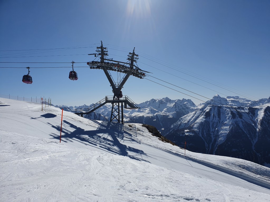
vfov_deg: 53.1
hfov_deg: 67.3
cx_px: 135
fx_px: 203
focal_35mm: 26
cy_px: 101
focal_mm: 4.32
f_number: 2.4
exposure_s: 1/7056
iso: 50
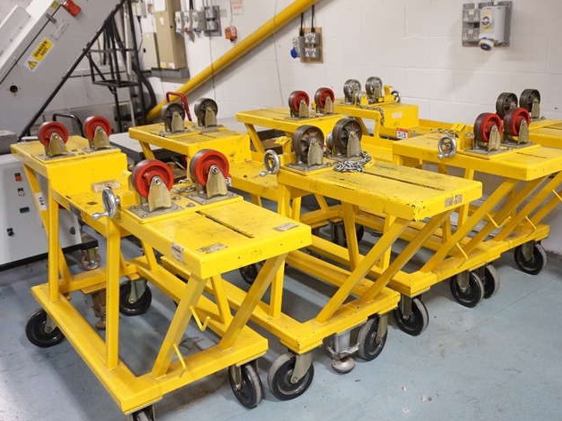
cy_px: 211
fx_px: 561
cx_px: 316
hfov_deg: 53.1
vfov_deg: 41.2
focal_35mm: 35
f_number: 4
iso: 3200
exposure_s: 1/100
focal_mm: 21
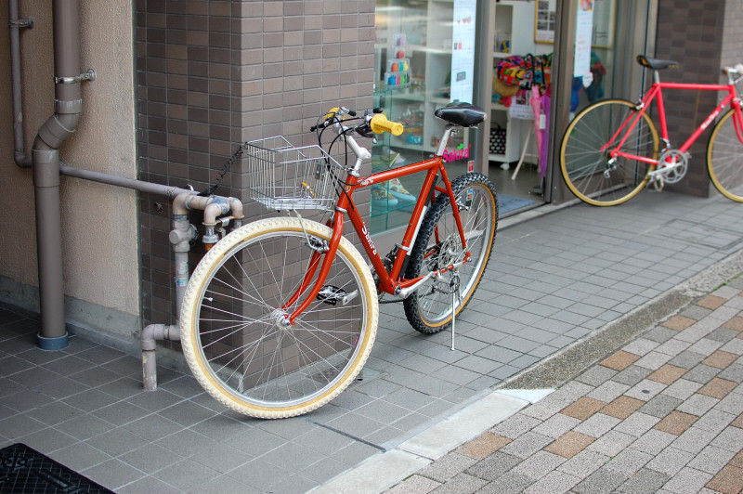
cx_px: 372
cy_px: 247
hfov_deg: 37.9
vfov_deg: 25.7
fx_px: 1083
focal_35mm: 52
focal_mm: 35
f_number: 2.8
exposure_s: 1/800
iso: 200
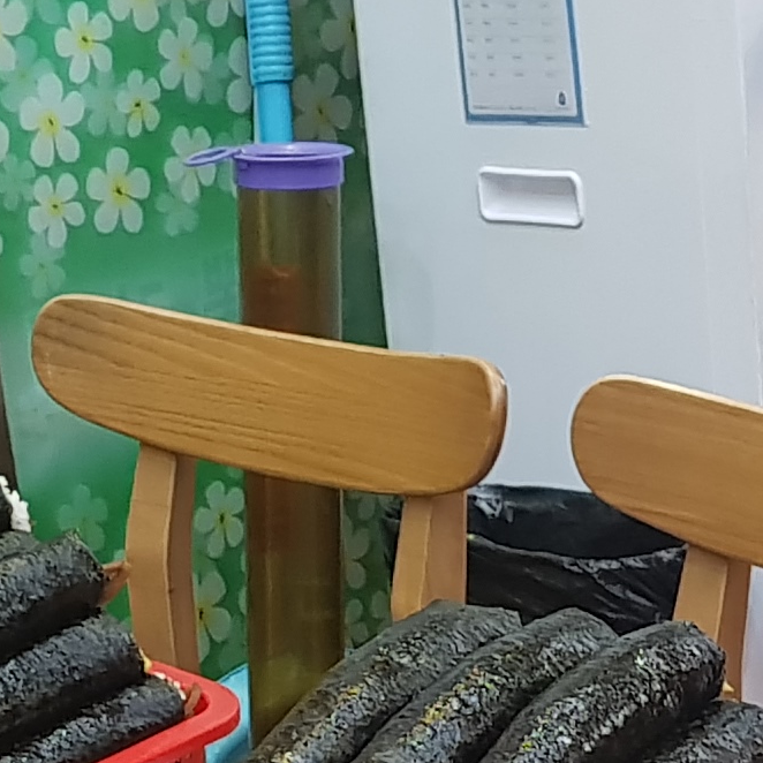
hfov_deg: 12.5
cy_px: 998
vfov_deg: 12.1
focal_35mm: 140
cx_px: 394
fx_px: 3491
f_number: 1.7
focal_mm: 4.2
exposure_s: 1/60
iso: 200
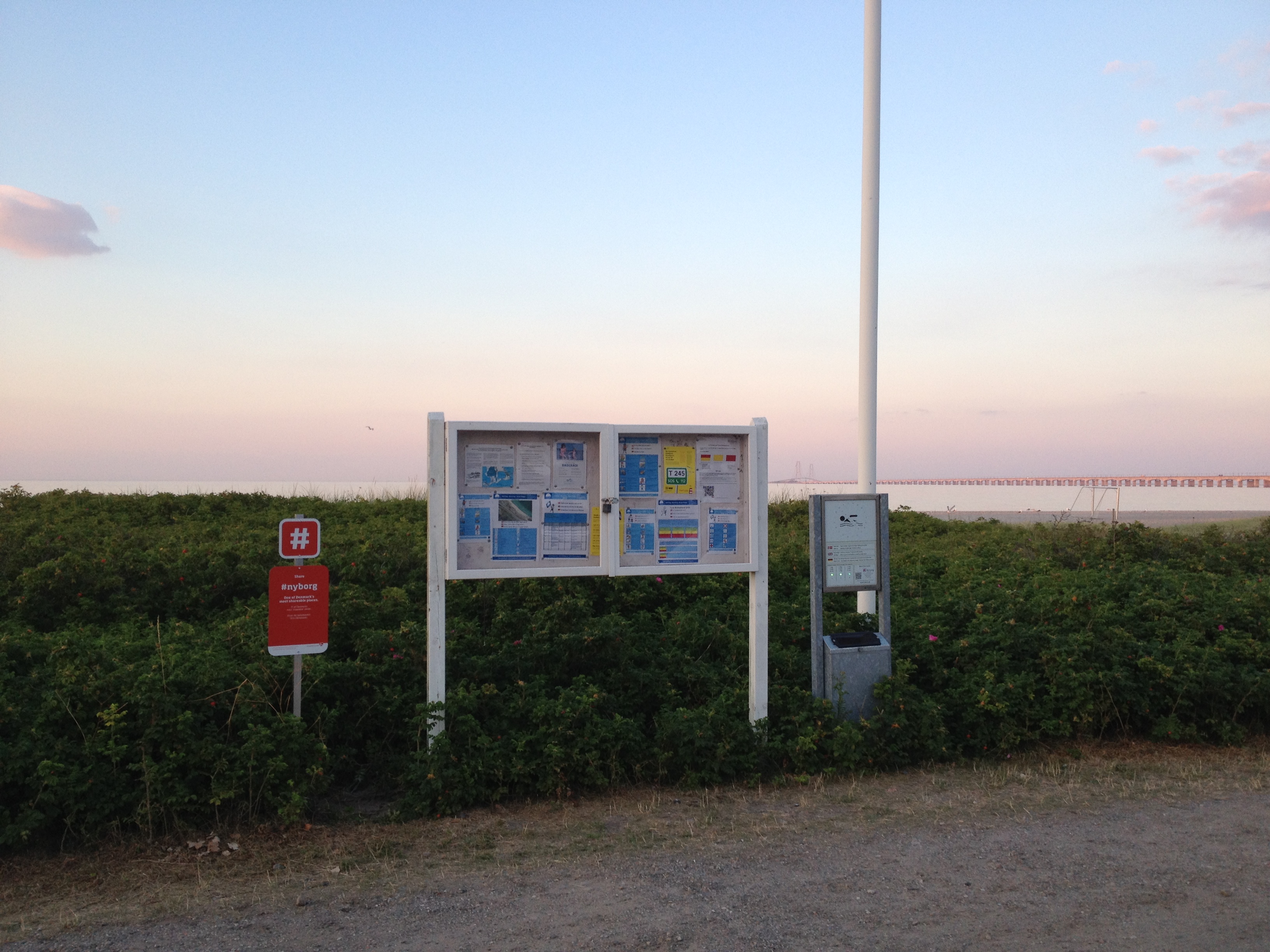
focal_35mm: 35
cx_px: 635
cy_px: 476
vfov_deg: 40.7
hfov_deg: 52.6
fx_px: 1284
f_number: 2.4
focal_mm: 4.28
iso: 50
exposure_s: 1/142
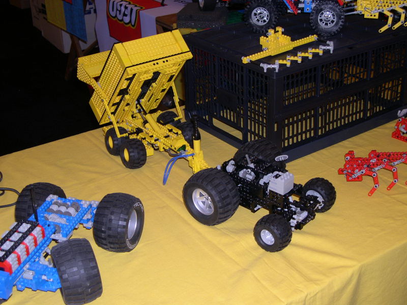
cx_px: 204
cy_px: 152
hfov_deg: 36.8
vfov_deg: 28.0
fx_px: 611
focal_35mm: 52
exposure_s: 1/60
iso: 100
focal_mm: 11.1
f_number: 3.2
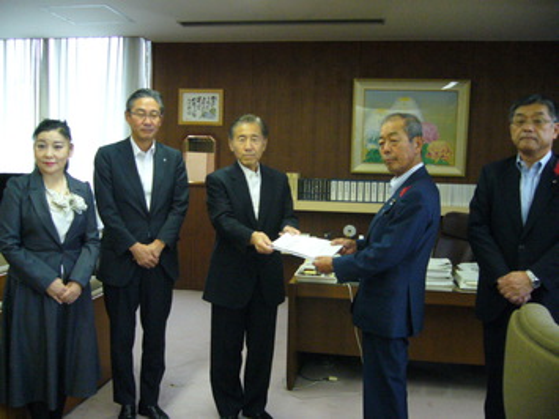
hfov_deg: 52.6
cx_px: 280
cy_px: 210
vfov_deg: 40.7
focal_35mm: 35
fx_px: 565
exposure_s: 1/50
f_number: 2.8
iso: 400
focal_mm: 5.8
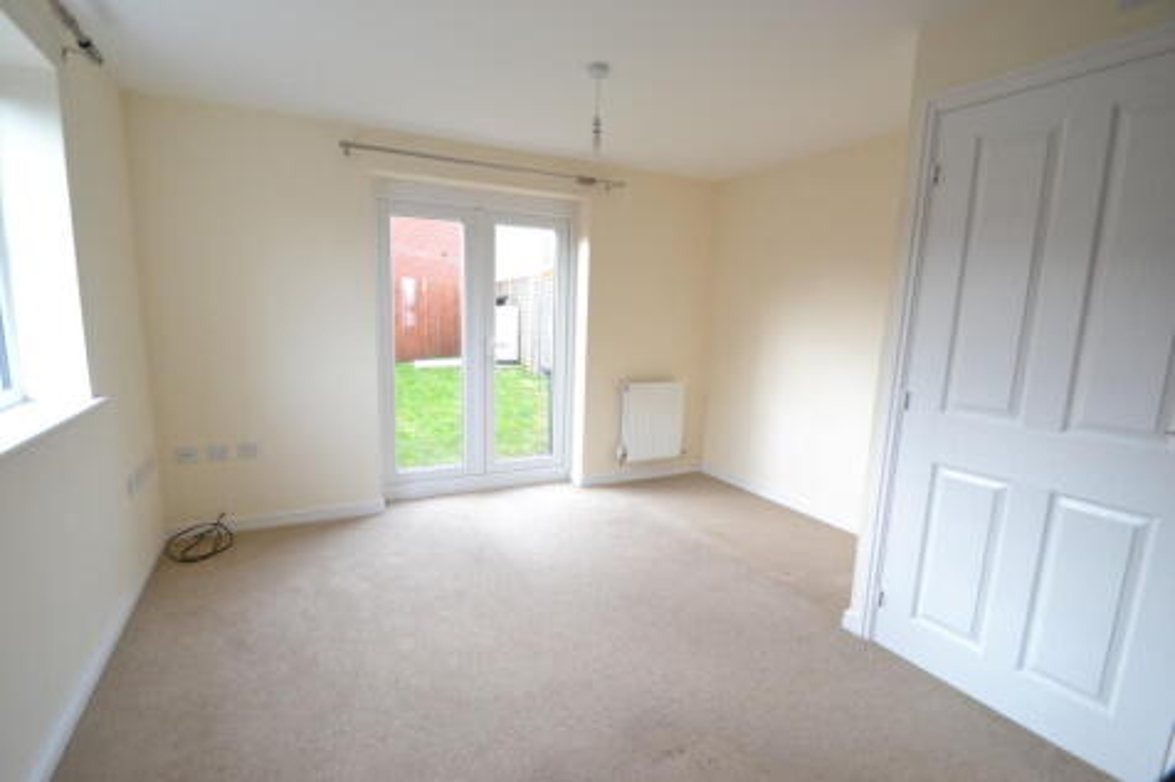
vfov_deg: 77.3
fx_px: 489
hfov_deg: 100.4
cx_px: 588
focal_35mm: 15
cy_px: 391
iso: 400
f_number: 5
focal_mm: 10
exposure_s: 1/100
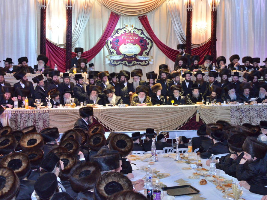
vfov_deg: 33.6
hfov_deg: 43.8
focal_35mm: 43
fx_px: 332
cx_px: 139
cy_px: 99
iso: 3200
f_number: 6.3
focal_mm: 26
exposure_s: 1/100
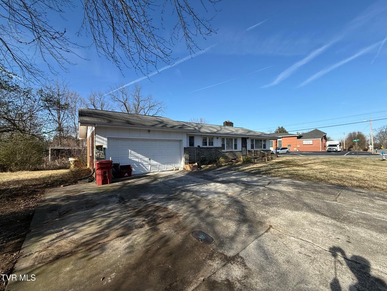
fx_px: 157
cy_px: 146
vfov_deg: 85.7
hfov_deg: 102.1
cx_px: 194
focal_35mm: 14
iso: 50
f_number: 2.2
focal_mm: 2.22
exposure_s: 1/1211
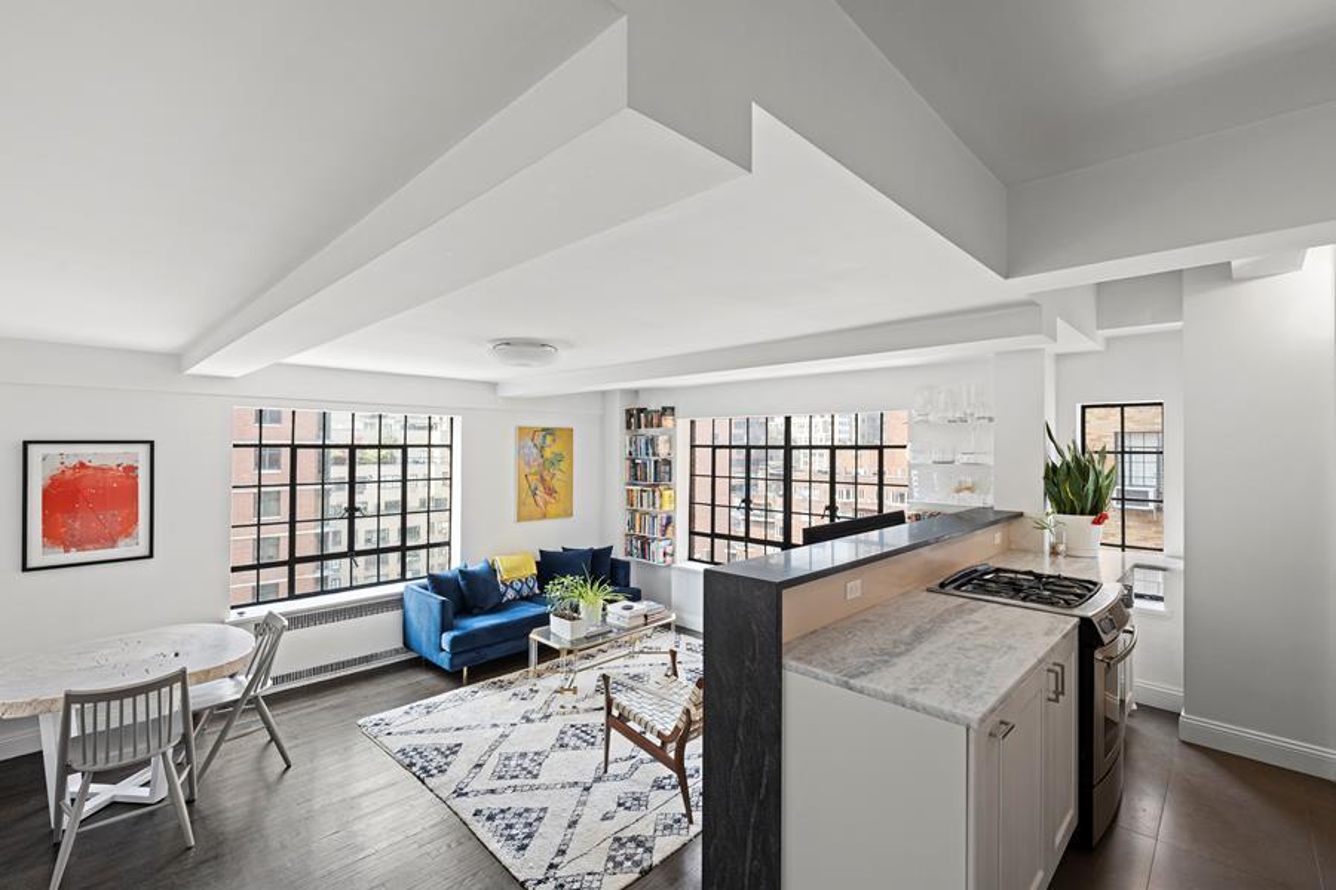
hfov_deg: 98.5
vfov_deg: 75.5
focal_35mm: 16
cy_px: 445
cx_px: 668
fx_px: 575
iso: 320
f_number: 8
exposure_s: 1/13
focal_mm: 15.5
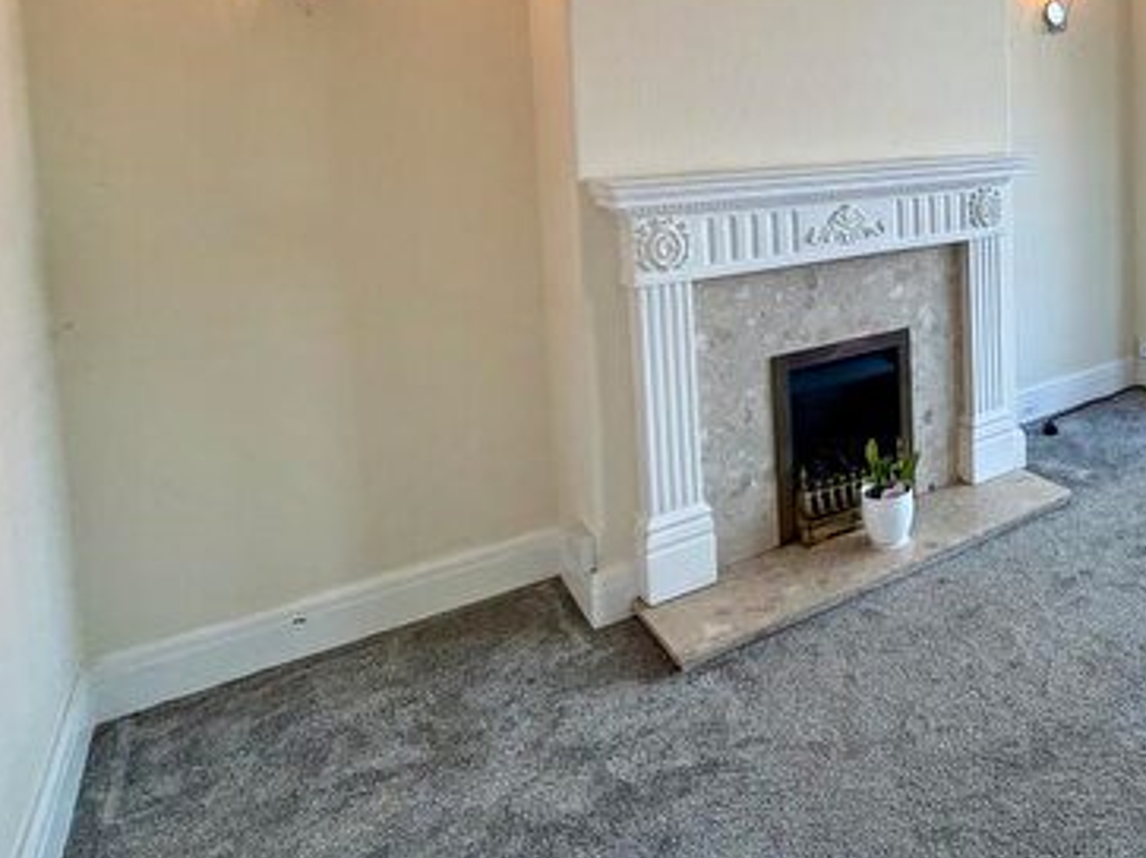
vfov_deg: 48.6
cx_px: 1032
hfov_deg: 56.4
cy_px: 178
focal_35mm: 27
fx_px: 894
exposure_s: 1/100
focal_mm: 2.22
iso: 100
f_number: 2.2
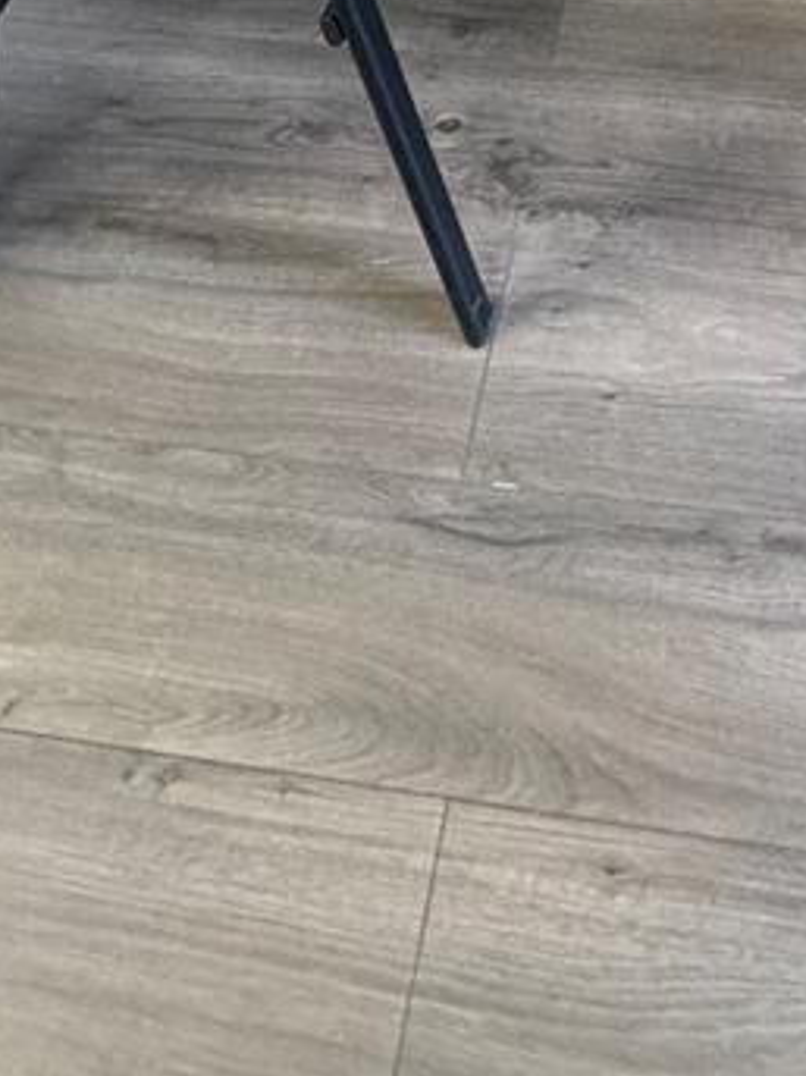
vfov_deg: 25.8
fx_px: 1522
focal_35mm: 49
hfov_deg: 28.9
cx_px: 671
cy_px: -627
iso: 320
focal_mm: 2.22
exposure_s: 1/60
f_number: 2.2
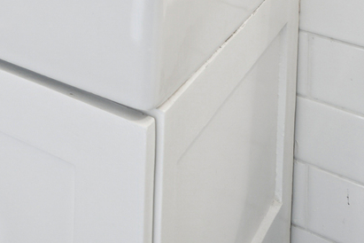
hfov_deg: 20.0
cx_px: -289
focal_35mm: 74
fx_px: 748
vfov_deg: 14.2
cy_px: -296
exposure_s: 2
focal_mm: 16
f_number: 11
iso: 100
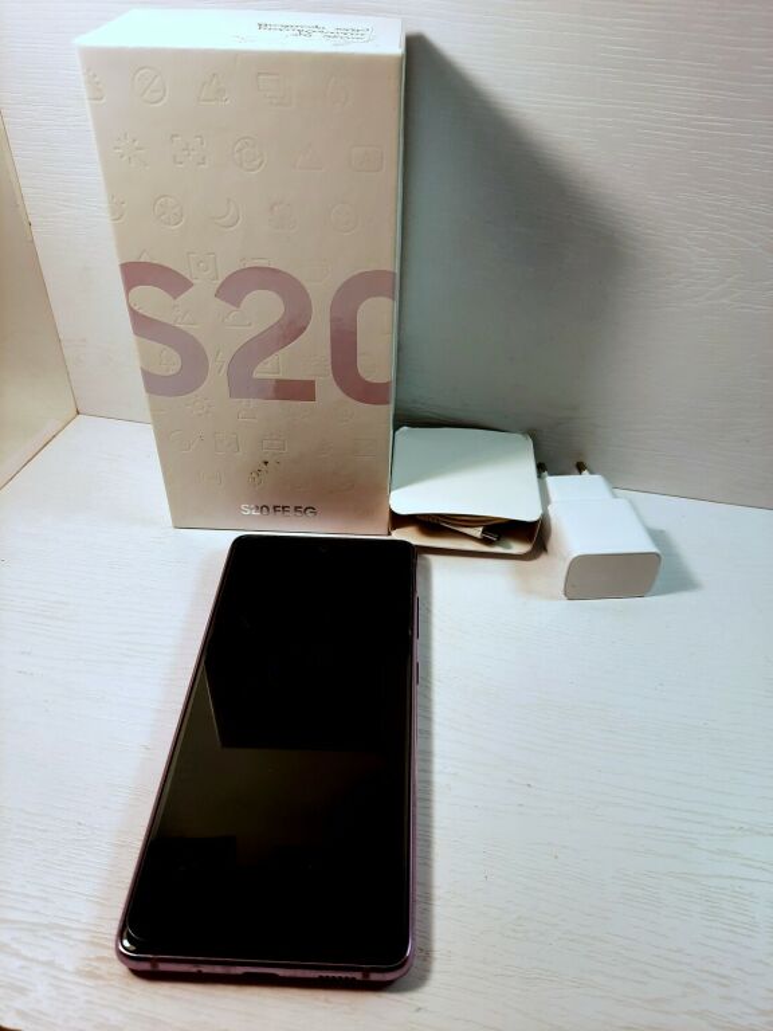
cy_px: 516
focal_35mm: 25
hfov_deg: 54.9
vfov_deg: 69.4
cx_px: 386
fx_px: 744
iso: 32
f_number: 2
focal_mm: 4.6
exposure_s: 1/100
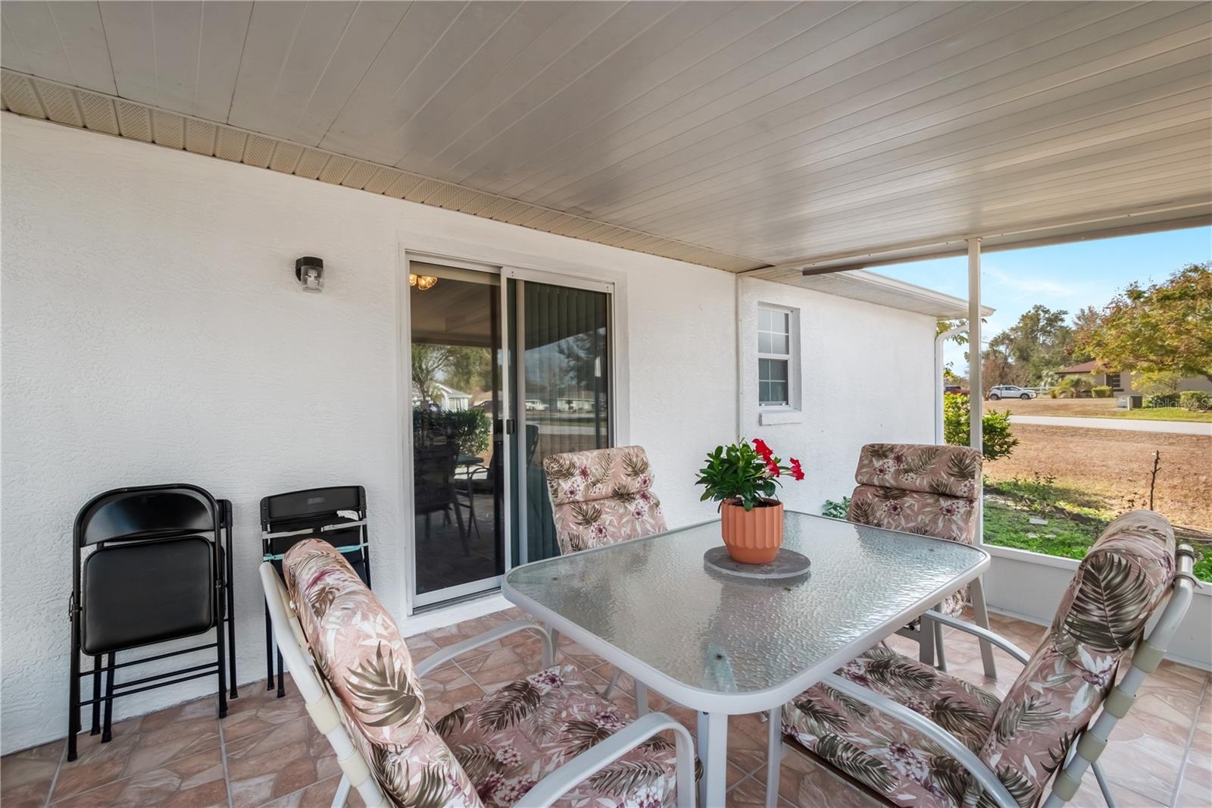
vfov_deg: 77.3
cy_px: 404
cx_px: 606
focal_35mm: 15
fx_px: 505
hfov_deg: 100.4
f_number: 9
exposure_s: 1/40
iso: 250
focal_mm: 10
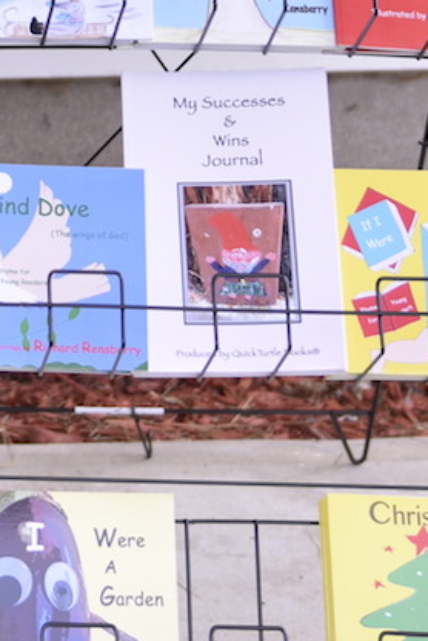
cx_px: -122
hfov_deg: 9.2
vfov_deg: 13.3
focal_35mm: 147
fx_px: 2617
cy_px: -263
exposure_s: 1/250
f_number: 2.8
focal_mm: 34
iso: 100
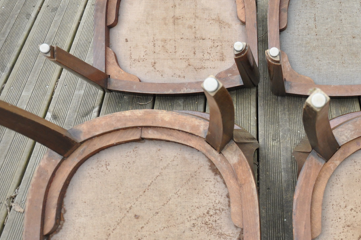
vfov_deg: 20.9
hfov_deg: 29.1
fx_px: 651
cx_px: 355
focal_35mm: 65
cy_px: 130
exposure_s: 1/125
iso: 640
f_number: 5.6
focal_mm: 22
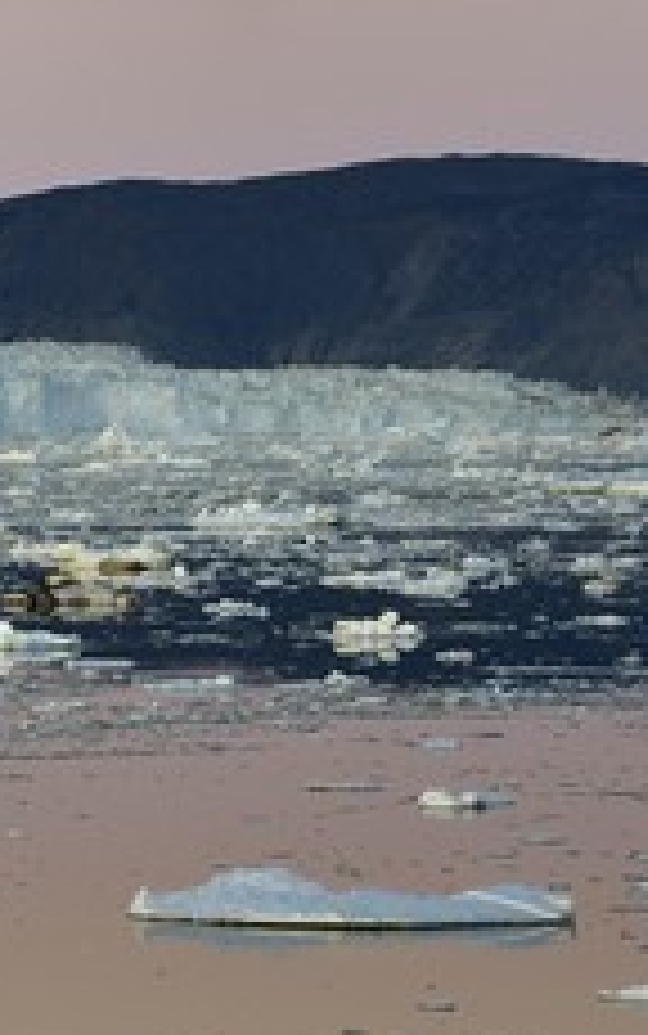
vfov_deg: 6.5
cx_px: -234
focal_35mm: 325
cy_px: 576
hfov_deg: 4.0
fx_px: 9172
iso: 400
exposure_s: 1/160
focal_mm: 175
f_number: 6.3
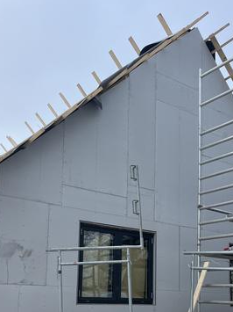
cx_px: 131
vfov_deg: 41.2
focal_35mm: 44
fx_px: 395
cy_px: 247
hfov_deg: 32.8
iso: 50
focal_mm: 5.1
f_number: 1.6
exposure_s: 1/898
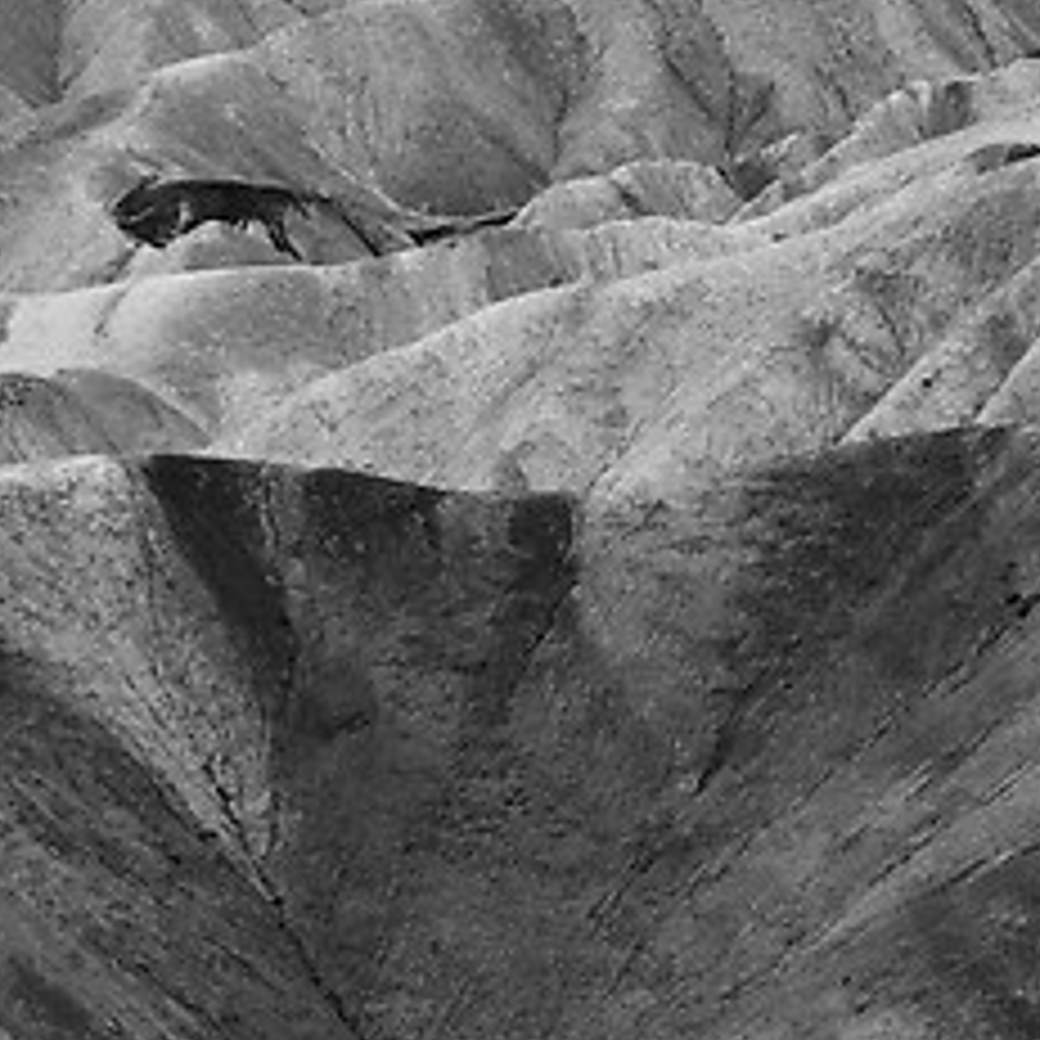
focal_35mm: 397
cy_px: 554
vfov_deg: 4.4
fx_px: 13494
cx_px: 2962
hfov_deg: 4.3
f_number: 8
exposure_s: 1/40
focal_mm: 30
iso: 100
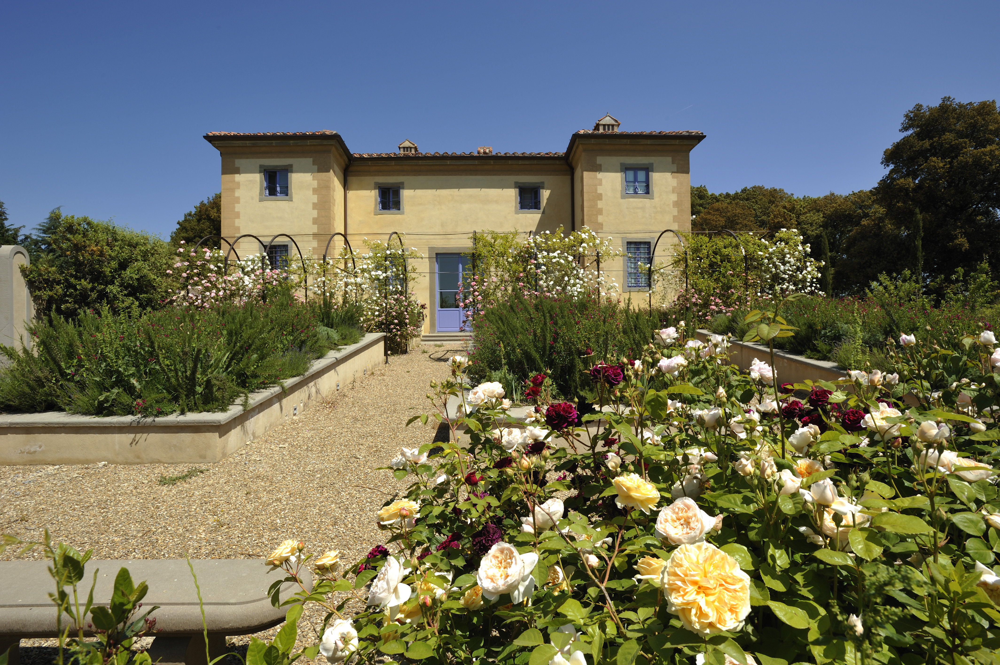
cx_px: 500
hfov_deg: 86.9
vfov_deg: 64.5
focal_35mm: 19
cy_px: 332
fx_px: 527
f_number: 16
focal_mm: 19
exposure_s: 1/100
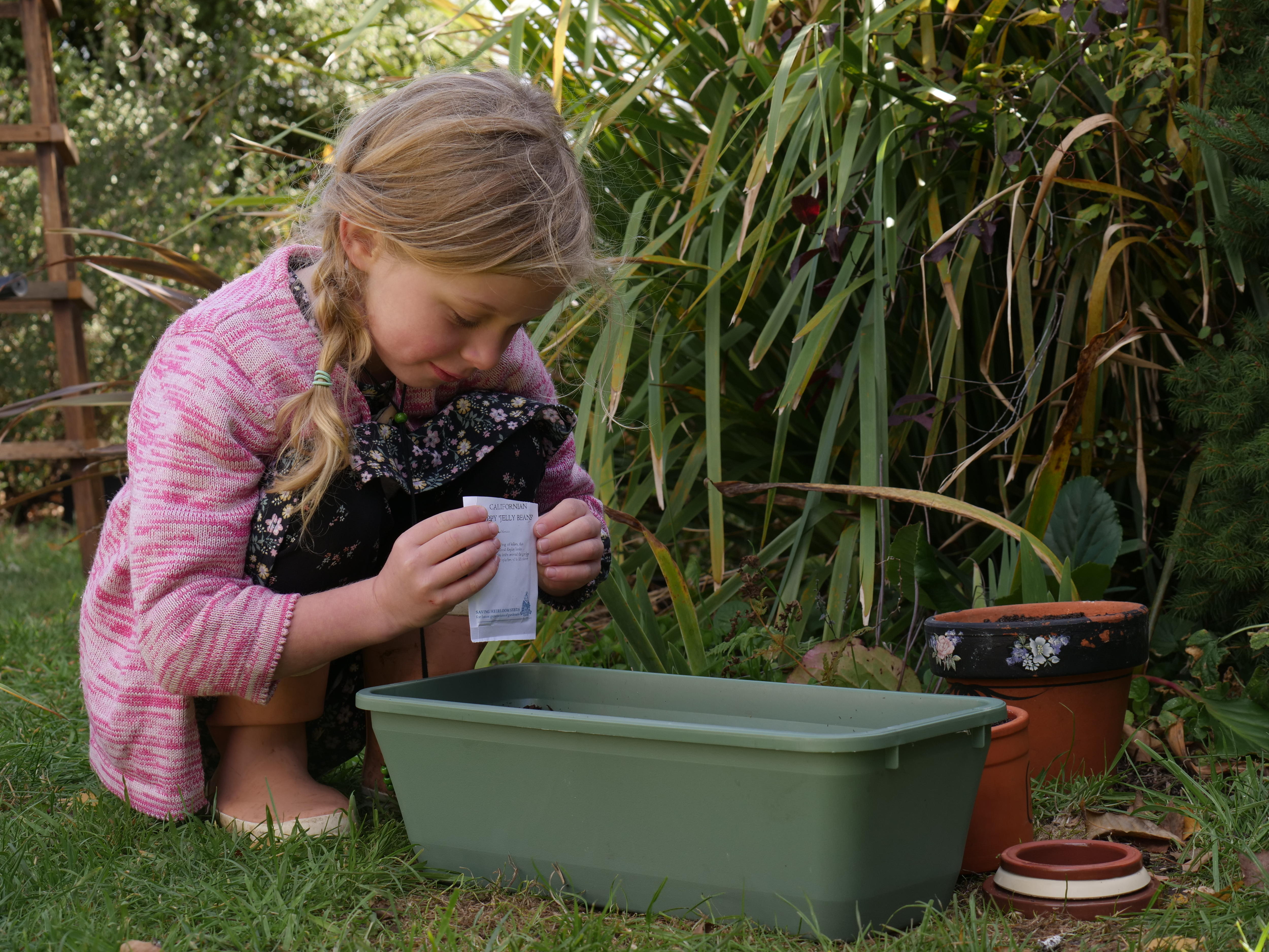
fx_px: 2566
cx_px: 634
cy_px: 476
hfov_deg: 27.8
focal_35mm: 70
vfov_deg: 21.0
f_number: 5.6
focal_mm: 35
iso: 160
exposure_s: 1/160
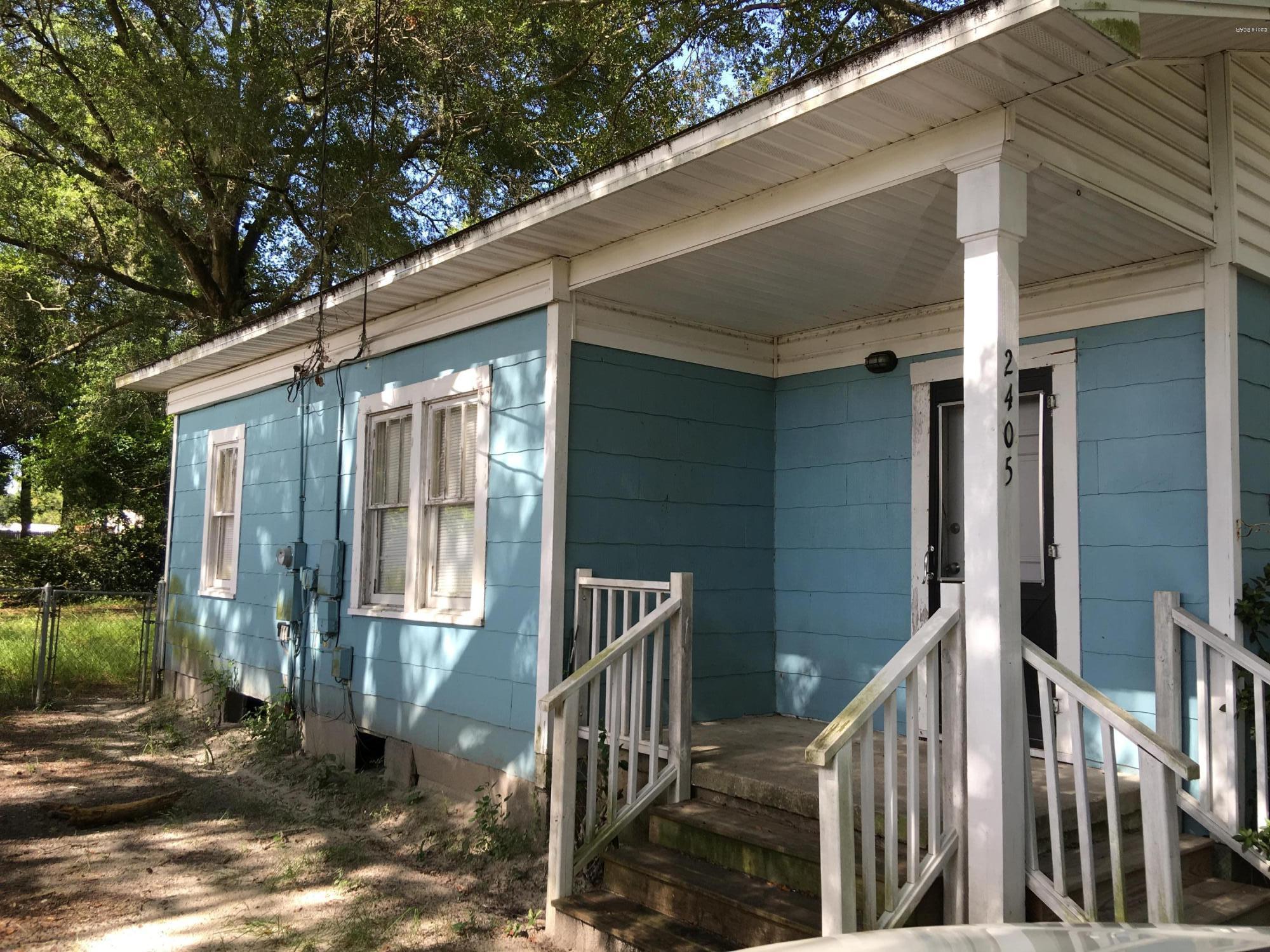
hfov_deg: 61.7
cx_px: 635
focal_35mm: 29
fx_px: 1064
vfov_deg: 48.2
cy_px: 476
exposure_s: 1/228
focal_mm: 4.15
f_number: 2.2
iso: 25
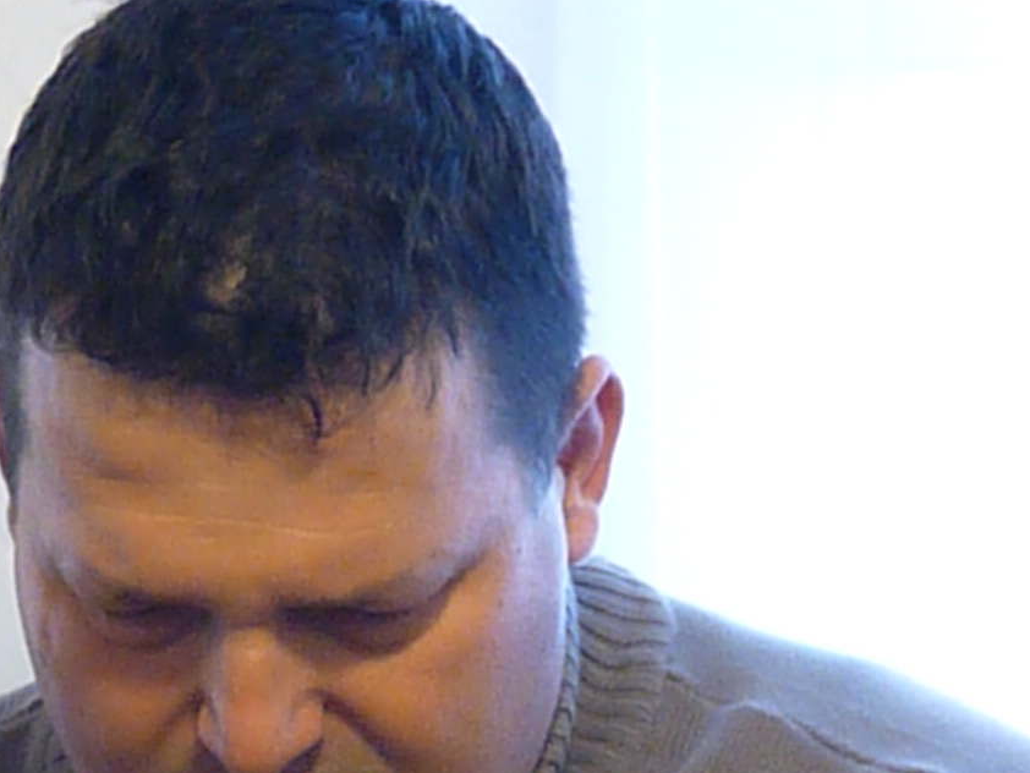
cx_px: 191
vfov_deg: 3.5
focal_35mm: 428
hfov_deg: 4.6
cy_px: 780
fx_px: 12739
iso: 1600
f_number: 3.7
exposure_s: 1/40
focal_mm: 31.2
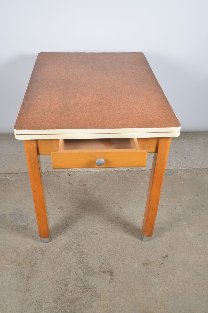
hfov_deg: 36.7
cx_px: 104
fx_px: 313
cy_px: 156
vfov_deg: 53.2
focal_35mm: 36
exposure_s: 1/125
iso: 100
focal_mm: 24
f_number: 11
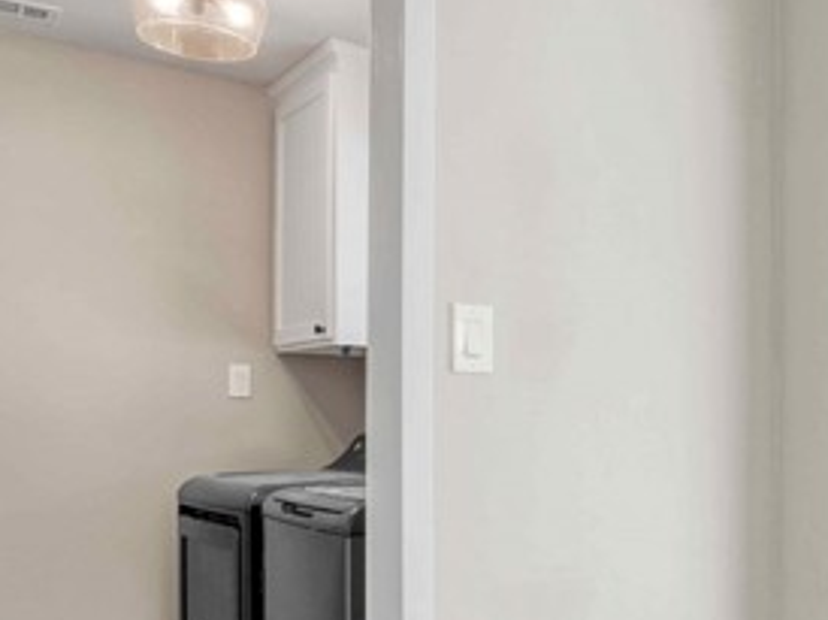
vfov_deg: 37.8
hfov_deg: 47.2
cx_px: 668
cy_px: 440
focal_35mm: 37
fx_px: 887
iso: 400
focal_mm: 11
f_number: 5
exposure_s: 1/30
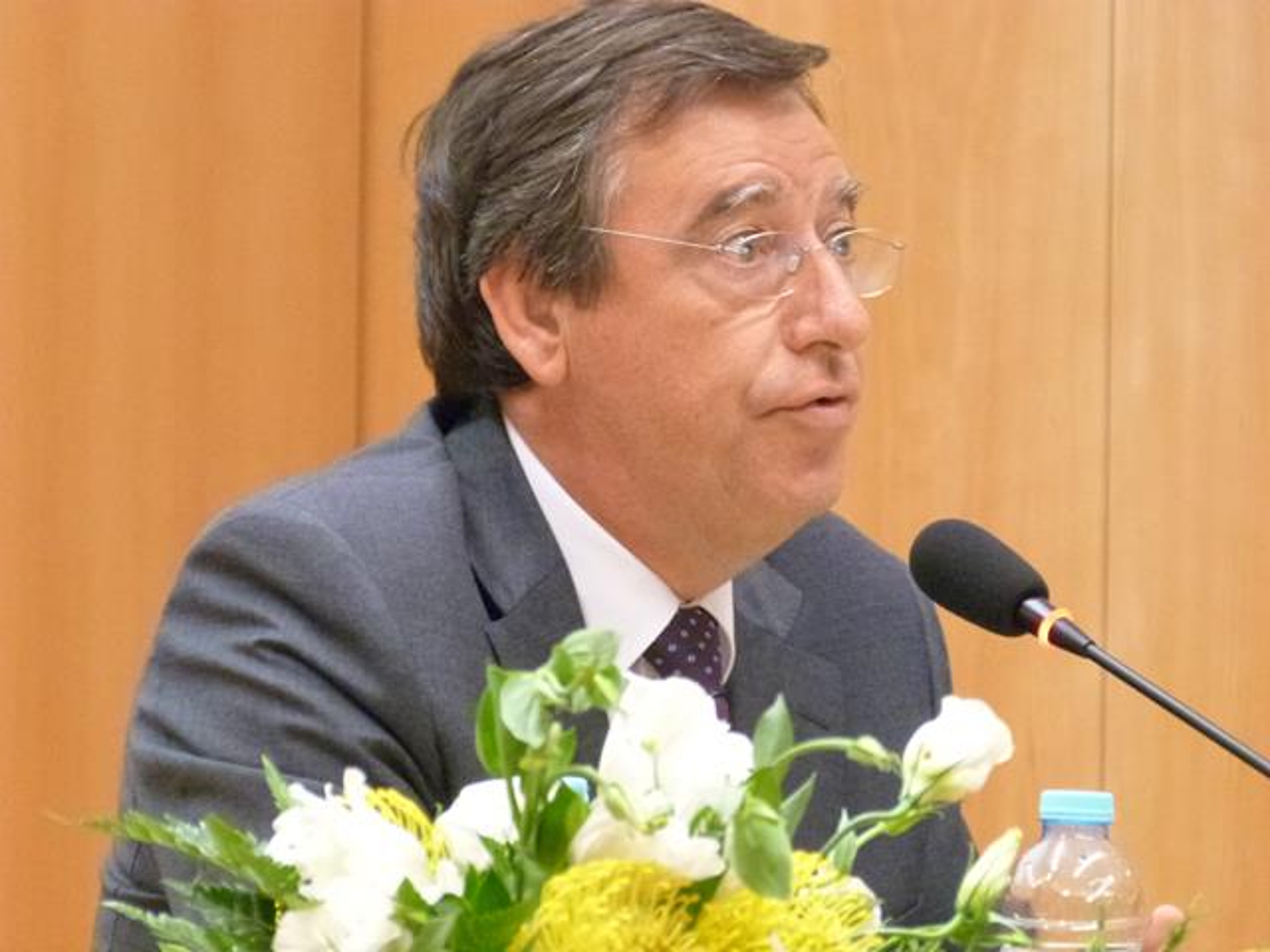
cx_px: 635
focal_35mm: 253
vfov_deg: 5.9
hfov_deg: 7.8
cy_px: 476
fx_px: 9282
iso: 1000
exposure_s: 1/15
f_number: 4
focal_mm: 45.6
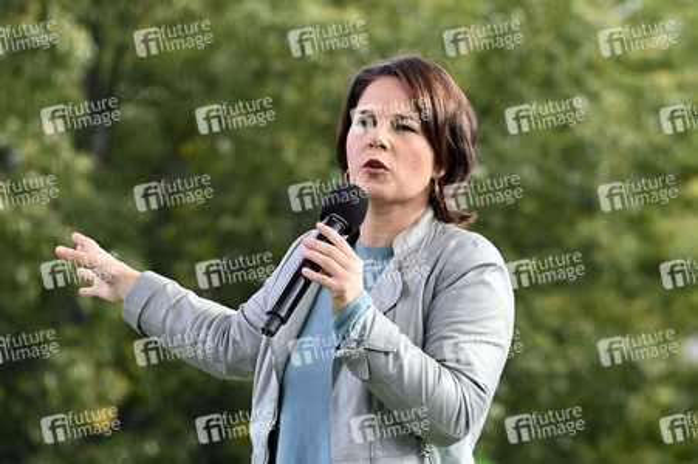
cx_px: 349
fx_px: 5812
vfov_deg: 4.6
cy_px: 232
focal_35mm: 300
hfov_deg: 6.9
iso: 1600
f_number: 8
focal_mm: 300
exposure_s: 1/400
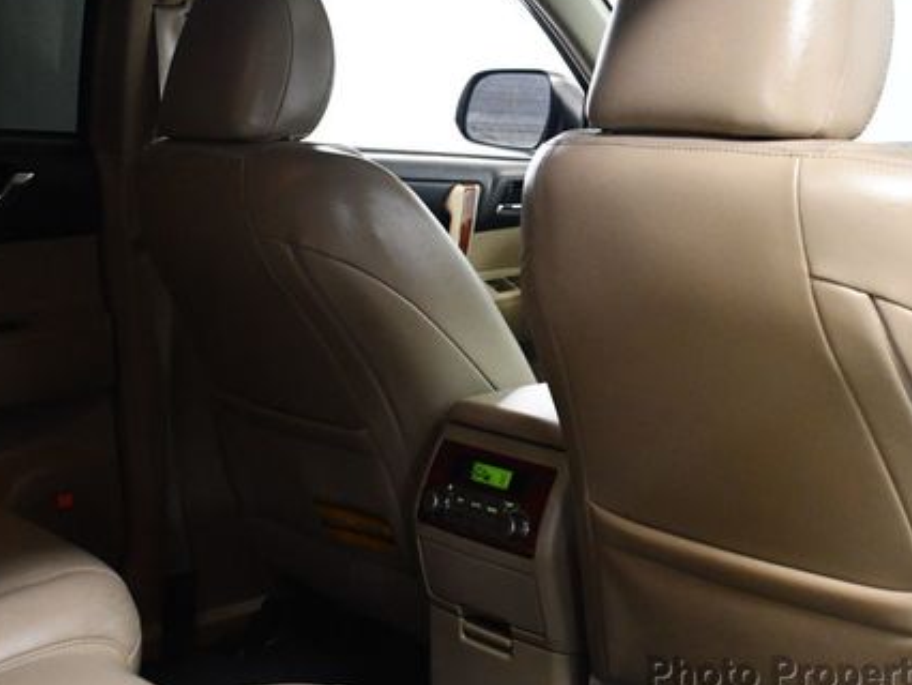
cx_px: 621
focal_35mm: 52
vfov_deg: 28.0
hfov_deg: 36.4
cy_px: 257
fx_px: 1371
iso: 3200
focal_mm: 18
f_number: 3.5
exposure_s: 1/100
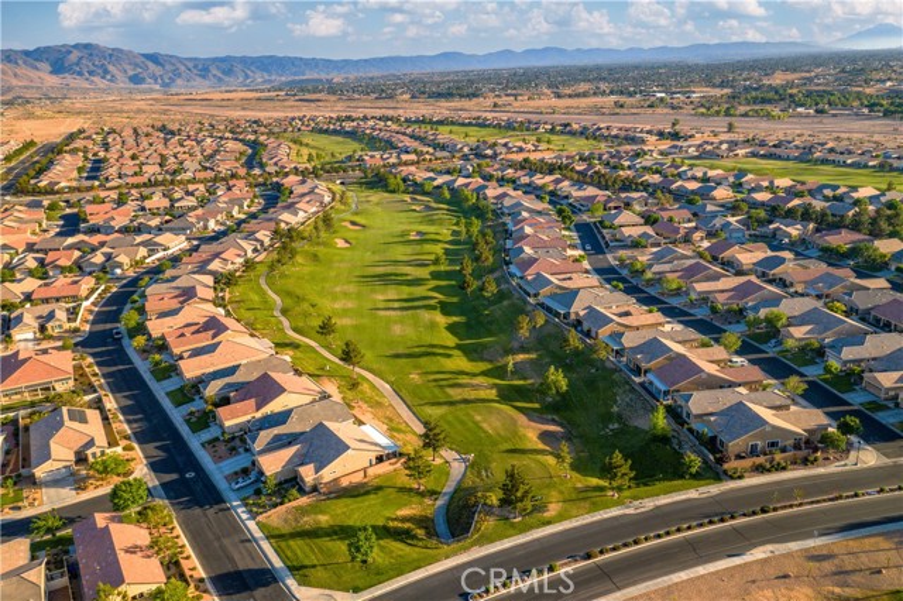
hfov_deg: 65.5
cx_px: 452
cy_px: 300
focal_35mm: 28
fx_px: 702
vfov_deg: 46.4
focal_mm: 10.26
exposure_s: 1/120
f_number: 4
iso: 100
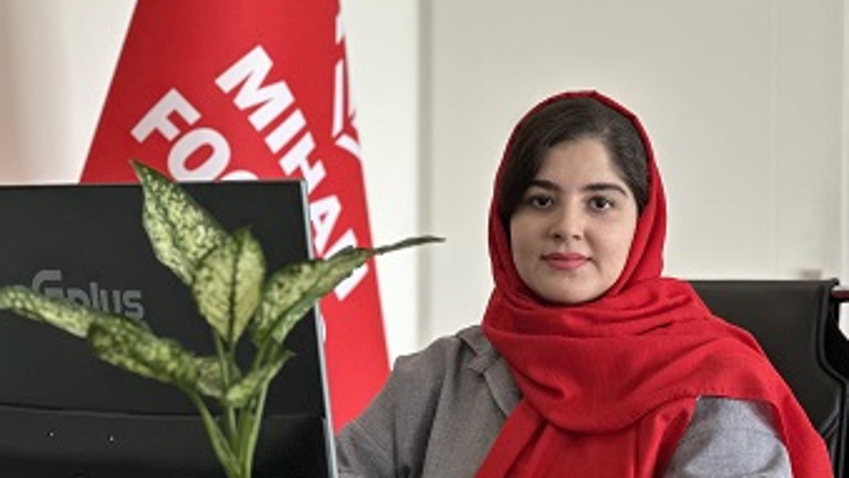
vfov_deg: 12.2
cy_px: 303
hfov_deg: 21.6
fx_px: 2230
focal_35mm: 99
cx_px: 466
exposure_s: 1/100
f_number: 2.8
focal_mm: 9
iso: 200
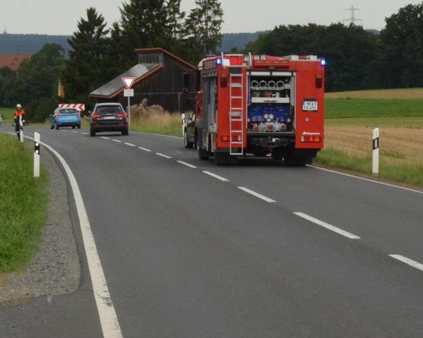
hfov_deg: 15.3
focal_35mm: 123
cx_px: -33
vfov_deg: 12.5
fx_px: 1540
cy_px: 36
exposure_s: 1/250
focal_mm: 26
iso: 1000
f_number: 18
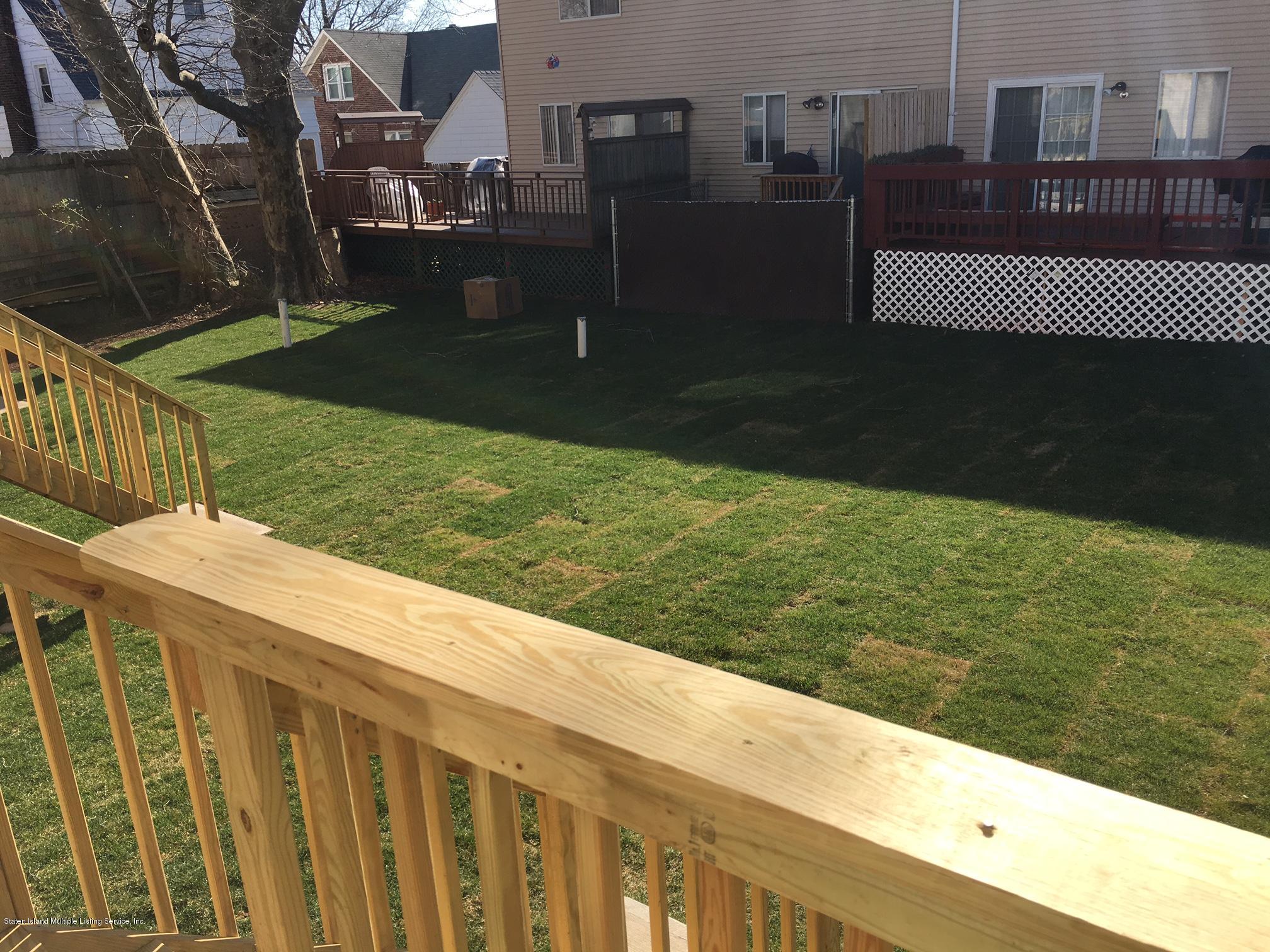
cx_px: 635
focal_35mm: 29
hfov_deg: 61.7
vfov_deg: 48.2
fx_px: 1064
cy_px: 476
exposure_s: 1/927
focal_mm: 4.15
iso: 25
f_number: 2.2
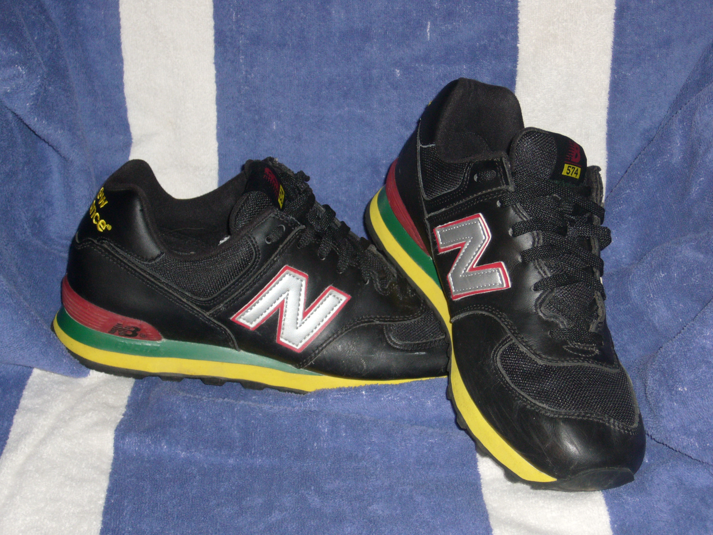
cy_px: 268
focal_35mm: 74
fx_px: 1524
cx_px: 356
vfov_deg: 19.9
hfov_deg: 26.3
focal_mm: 12.2
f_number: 4.1
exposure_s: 1/30
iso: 100
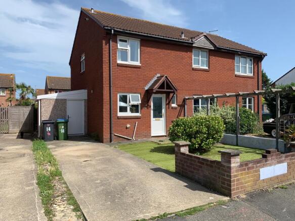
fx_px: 222
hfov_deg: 67.3
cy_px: 110
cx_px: 148
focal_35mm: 26
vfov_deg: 53.0
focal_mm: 4.25
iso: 25
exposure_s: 1/2208
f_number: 1.8
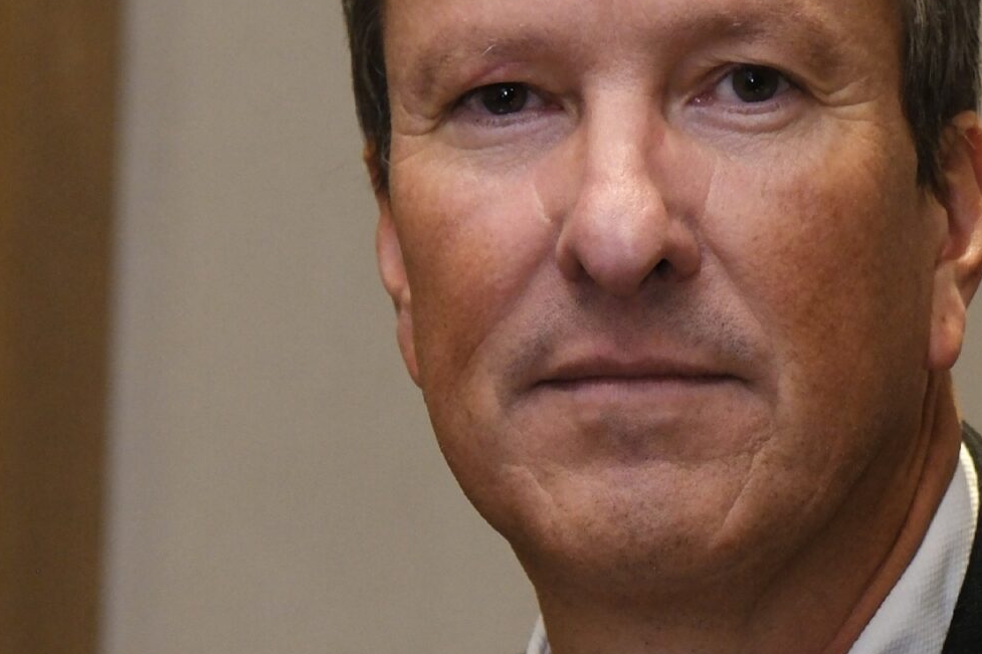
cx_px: 600
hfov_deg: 9.4
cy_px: 380
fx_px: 6000
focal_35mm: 220
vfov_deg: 6.2
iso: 1250
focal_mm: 56.3
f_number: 2.8
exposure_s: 1/250
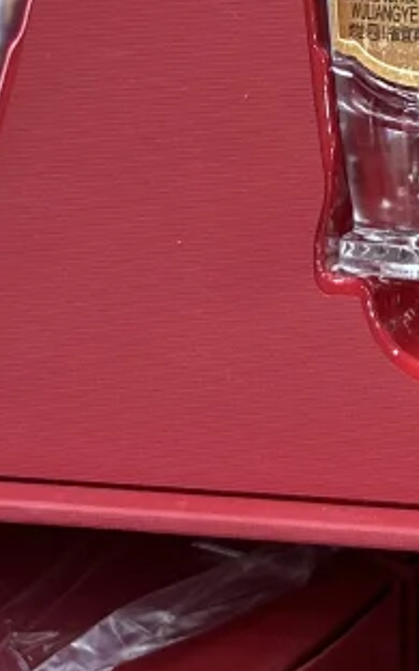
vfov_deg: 15.8
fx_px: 2320
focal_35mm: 127
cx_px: 473
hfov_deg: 10.2
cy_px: -148
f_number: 1.5
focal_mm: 5.7
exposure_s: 1/50
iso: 200
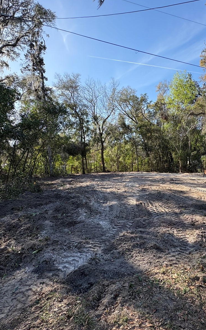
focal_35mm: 20
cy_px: 163
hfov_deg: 57.8
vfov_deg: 85.1
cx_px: 144
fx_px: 180
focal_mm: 2.22
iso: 64
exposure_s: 1/508
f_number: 2.2
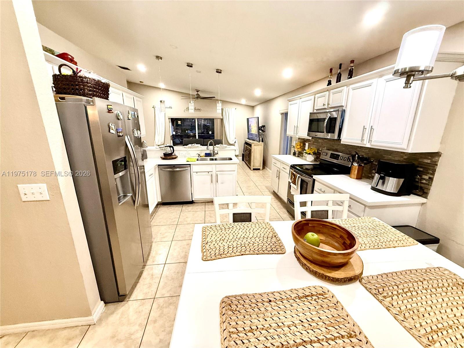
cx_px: 232
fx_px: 188
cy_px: 174
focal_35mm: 14
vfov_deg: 85.7
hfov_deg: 102.1
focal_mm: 2.22
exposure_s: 1/60
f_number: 2.2
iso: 400
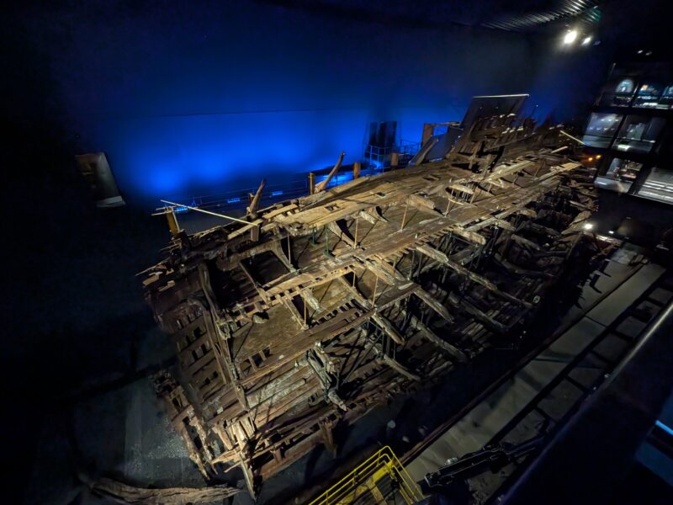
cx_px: 336
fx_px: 253
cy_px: 252
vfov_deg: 89.9
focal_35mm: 13
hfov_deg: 106.2
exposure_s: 1/14.9
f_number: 2.2
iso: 2764
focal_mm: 1.95
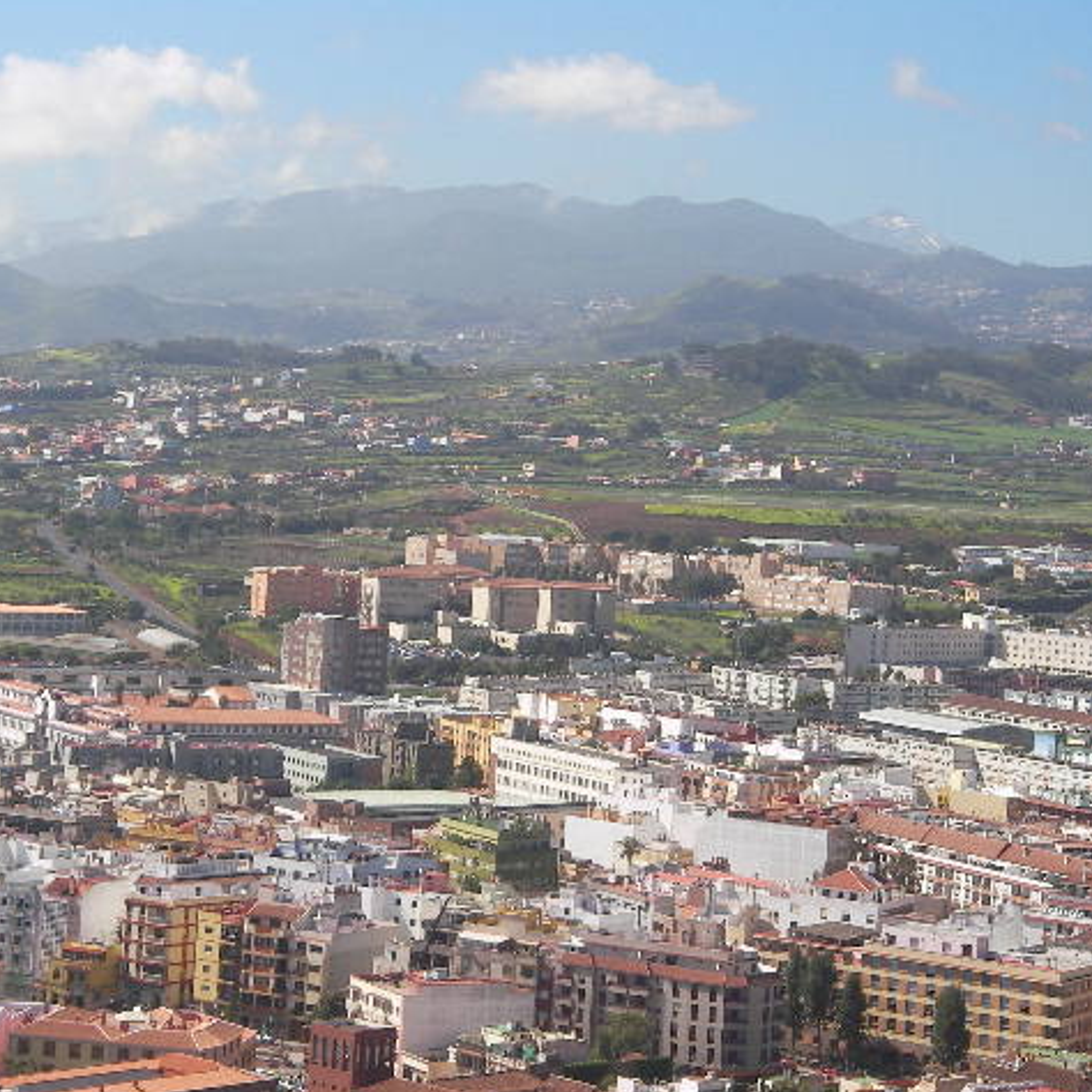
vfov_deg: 17.6
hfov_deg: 17.6
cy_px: 546
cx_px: 498
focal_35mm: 99
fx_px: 3533
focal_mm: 13.8
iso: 50
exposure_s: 1/200
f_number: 7.8
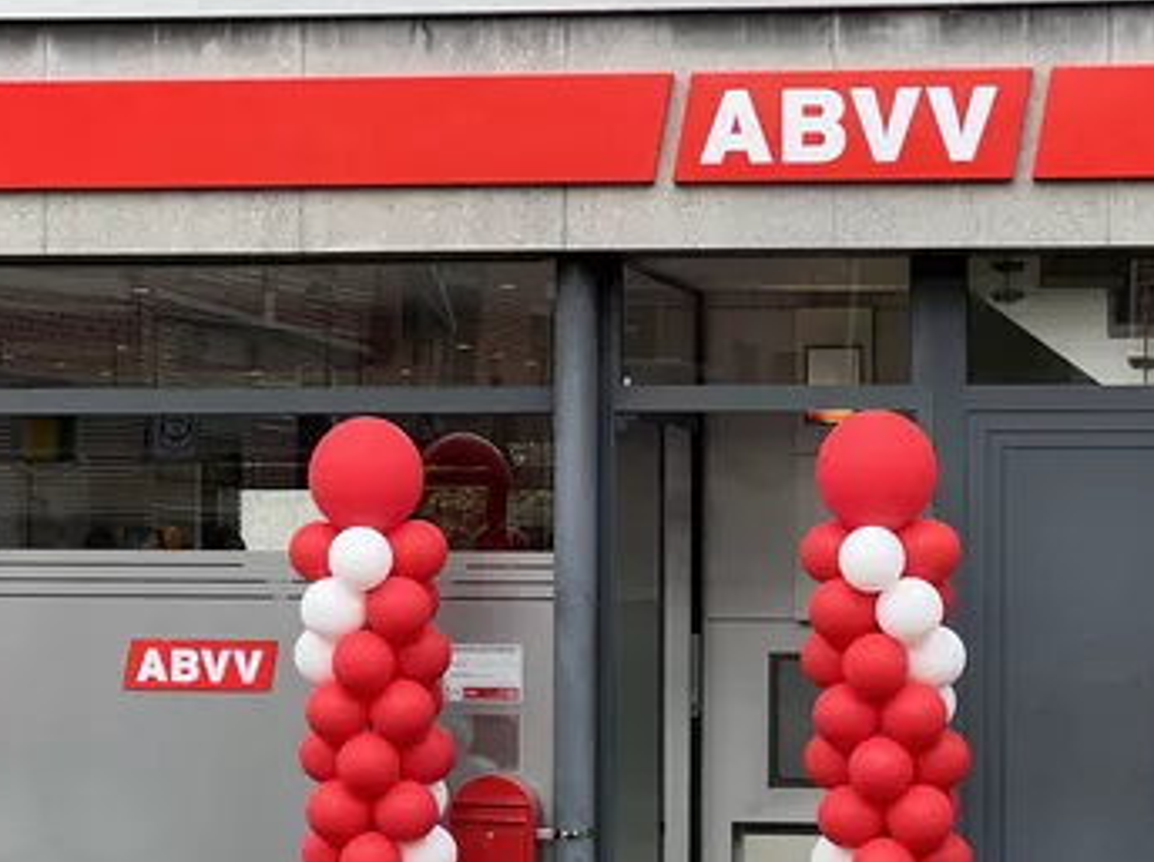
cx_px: 624
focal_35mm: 125
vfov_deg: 11.8
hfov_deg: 15.8
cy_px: 557
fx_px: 4161
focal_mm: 9
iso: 40
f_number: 2.8
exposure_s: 1/99
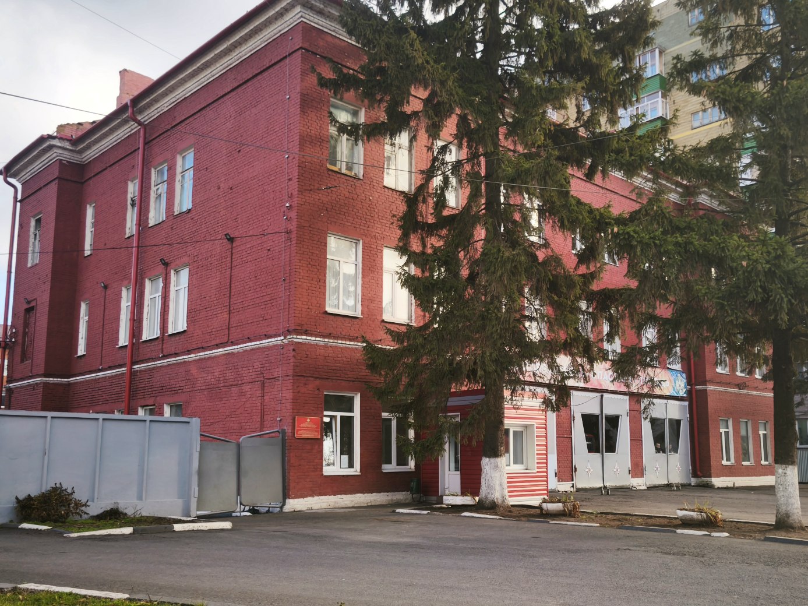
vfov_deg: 48.2
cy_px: 303
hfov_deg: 61.7
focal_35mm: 29
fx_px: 677
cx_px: 404
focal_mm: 5.35
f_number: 1.7
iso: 80
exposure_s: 1/490
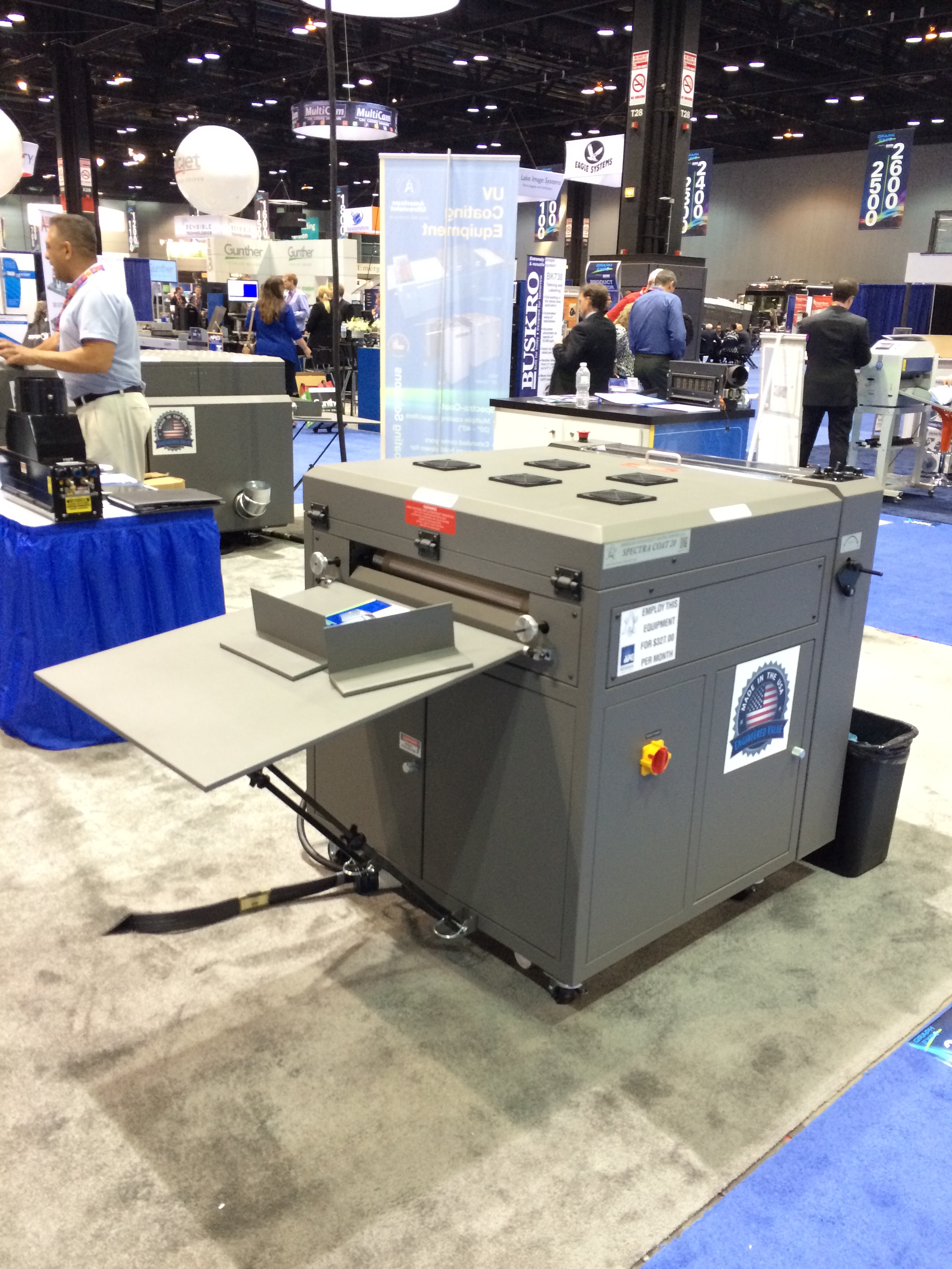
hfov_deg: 48.2
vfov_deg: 61.7
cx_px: 476
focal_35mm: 29
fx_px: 1063
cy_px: 634
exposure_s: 1/30
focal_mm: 4.15
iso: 200
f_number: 2.2
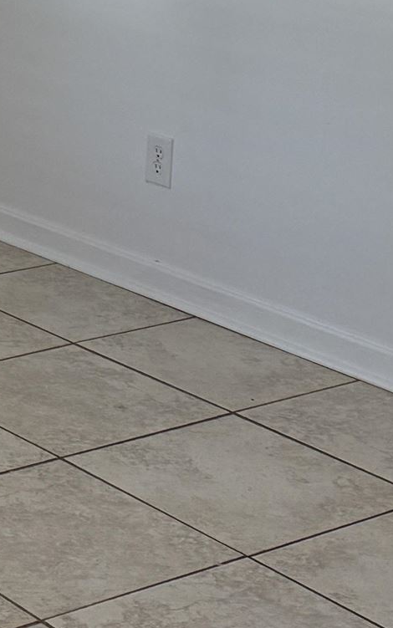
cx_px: -426
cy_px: 18
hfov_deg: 11.2
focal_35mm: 104
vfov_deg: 19.5
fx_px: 1781
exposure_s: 1/156
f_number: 1.78
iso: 200
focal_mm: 6.76
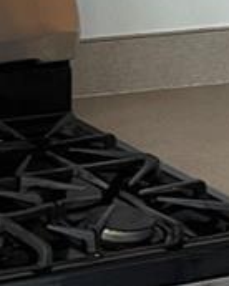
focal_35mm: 177
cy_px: 47
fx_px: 1497
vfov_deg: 10.8
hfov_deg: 8.6
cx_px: -90
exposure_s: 1/63
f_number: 1.6
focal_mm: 5.1
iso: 125
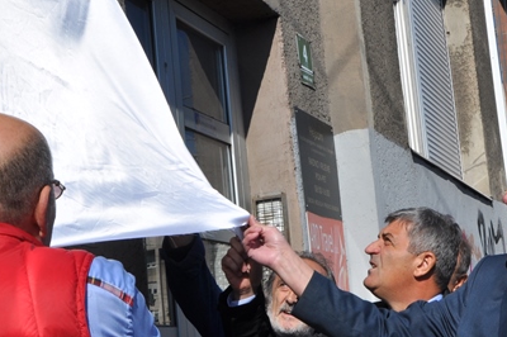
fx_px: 1098
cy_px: 202
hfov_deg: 26.0
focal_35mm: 78
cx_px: 237
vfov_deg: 17.4
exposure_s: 1/250
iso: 200
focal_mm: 26
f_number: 16
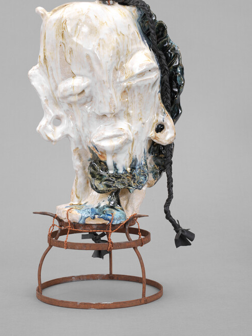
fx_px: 961
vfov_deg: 19.8
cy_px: 150
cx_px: 102
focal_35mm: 99
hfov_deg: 14.9
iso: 100
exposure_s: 1/125
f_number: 16
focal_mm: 120
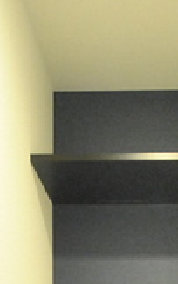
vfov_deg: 28.4
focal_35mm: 48
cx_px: 159
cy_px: 420
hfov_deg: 26.1
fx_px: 372
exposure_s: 1/30
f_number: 4.5
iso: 1600
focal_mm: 8
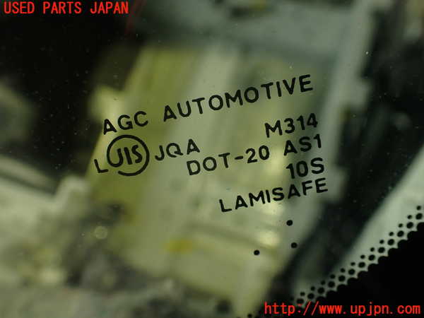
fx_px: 392
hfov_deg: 56.8
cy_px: 159
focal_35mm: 32
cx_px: 212
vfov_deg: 44.2
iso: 200
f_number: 2.4
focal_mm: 5.79
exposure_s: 1/60
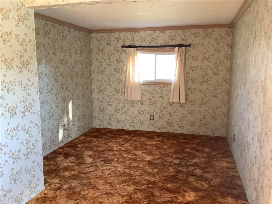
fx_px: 244
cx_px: 136
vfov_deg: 45.4
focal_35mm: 31
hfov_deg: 58.4
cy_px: 102
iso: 200
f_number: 2.4
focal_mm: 3.3
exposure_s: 1/60
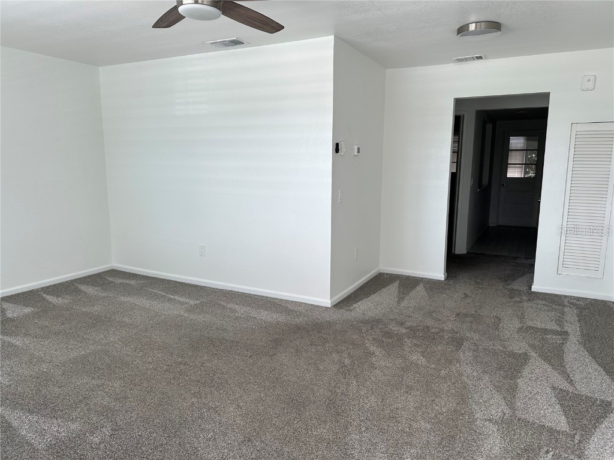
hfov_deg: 71.6
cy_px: 230
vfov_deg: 56.8
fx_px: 426
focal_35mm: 24
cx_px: 307
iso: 64
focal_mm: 6.86
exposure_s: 1/121
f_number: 1.78
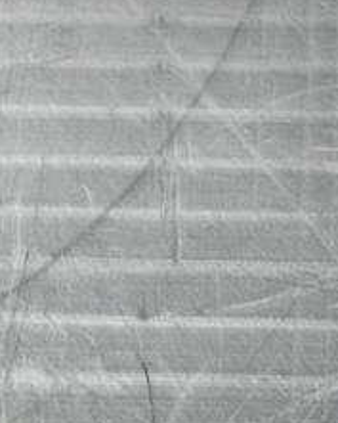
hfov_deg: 13.5
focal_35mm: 104
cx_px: -244
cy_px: -165
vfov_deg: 17.1
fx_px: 1300
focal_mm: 5.4
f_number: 1.8
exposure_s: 1/33
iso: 640
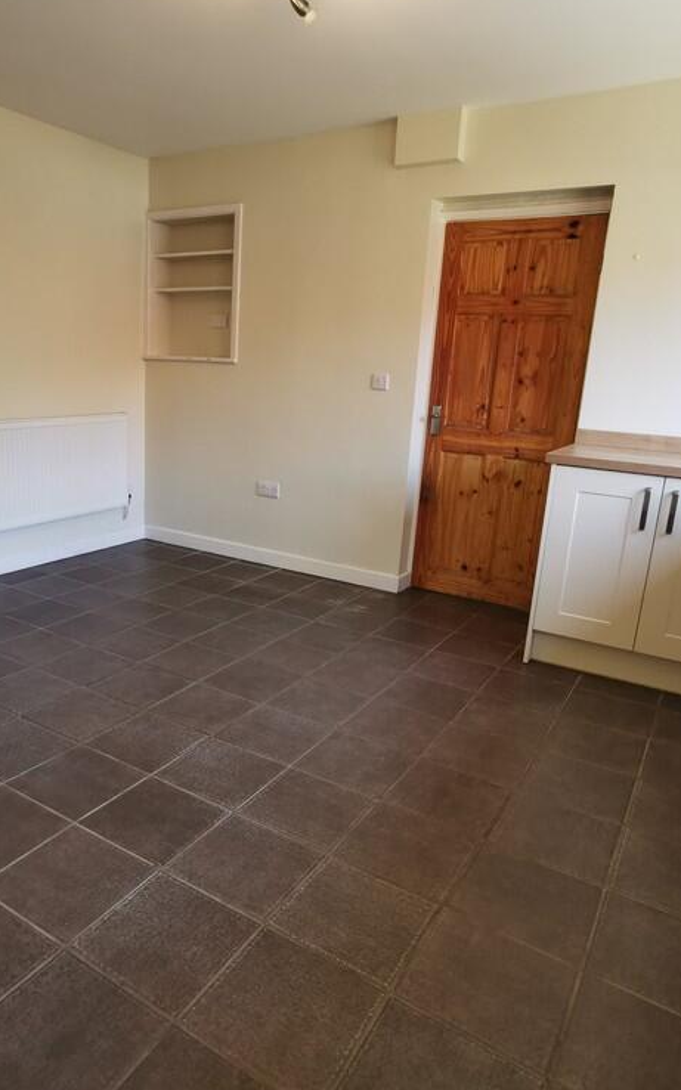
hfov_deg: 48.8
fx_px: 743
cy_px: 546
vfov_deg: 72.6
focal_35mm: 25
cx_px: 254
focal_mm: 2.26
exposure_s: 1/50
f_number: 2.2
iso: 160
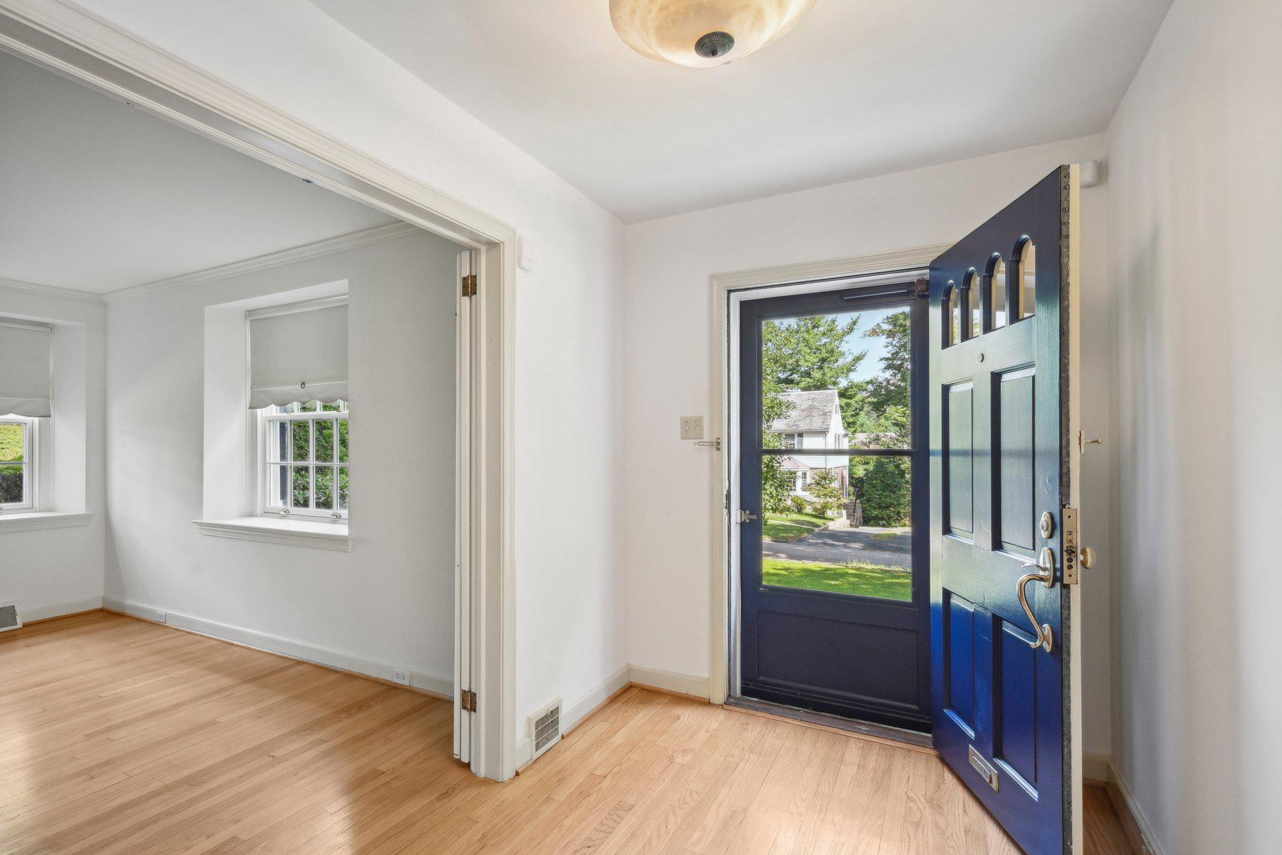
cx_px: 561
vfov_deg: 67.3
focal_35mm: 18
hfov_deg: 89.6
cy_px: 450
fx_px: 641
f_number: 8
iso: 800
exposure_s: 1/100
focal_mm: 16
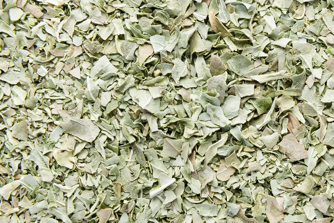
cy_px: 152
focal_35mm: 117
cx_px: 278
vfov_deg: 11.7
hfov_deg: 17.3
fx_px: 1085
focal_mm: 70
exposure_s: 1/125
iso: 100
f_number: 16
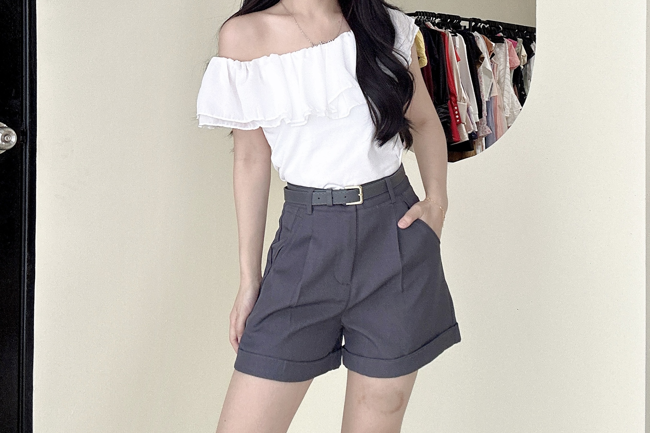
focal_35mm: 32
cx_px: 325
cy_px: 172
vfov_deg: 40.9
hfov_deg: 58.7
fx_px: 578
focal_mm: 2.69
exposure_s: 1/60
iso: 100
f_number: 1.9
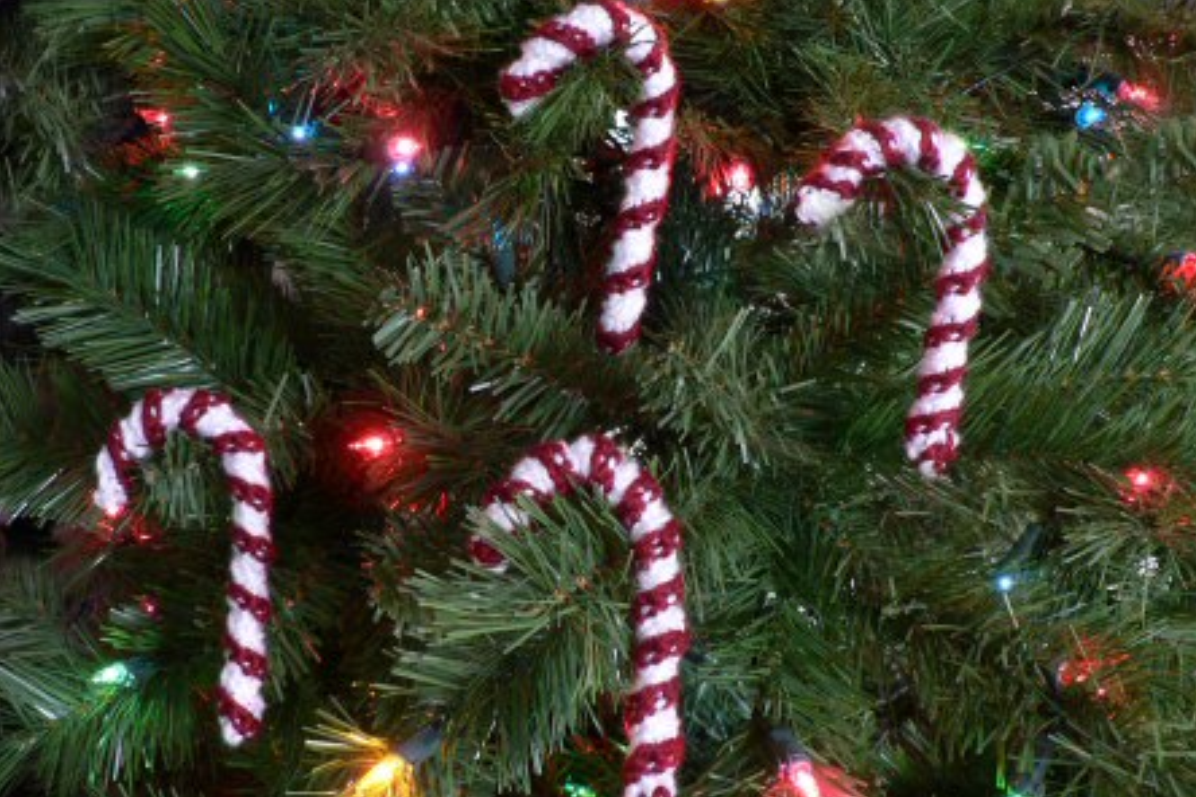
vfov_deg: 23.8
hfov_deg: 35.1
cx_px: 601
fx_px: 1894
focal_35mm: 57
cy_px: 442
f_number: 2.8
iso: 80
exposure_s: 1/4
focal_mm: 9.1
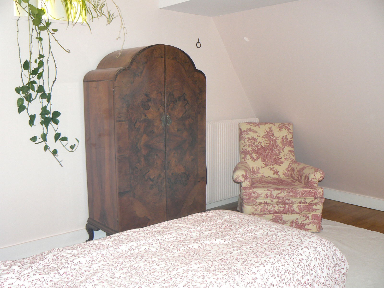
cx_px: 192
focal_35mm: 36
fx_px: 399
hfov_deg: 51.4
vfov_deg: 39.7
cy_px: 144
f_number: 2.8
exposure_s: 1/30
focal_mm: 6
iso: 100
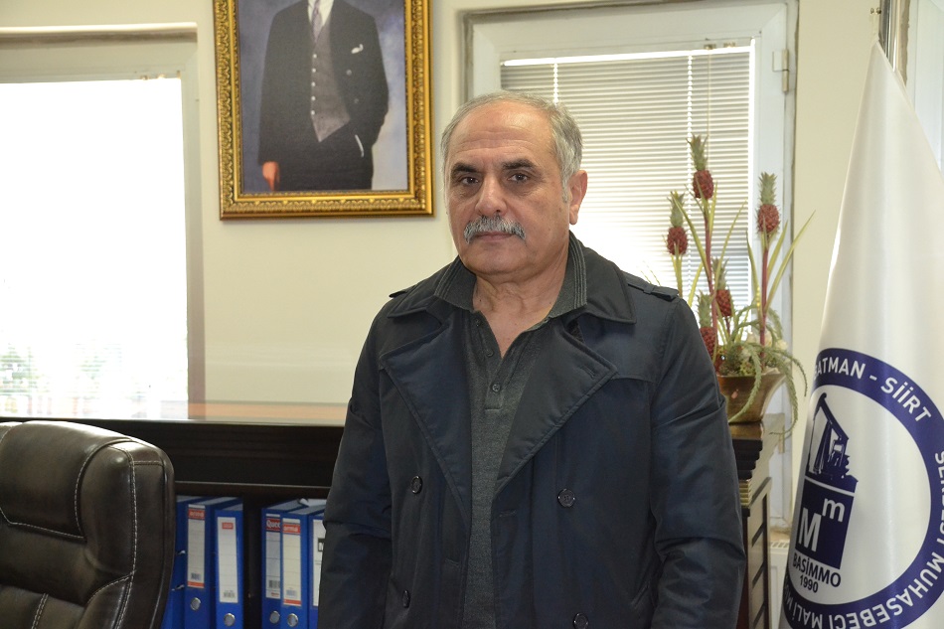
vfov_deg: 25.7
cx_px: 472
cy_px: 314
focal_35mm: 52
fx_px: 1376
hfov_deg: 37.9
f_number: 4.2
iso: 2200
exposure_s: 1/60
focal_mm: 35
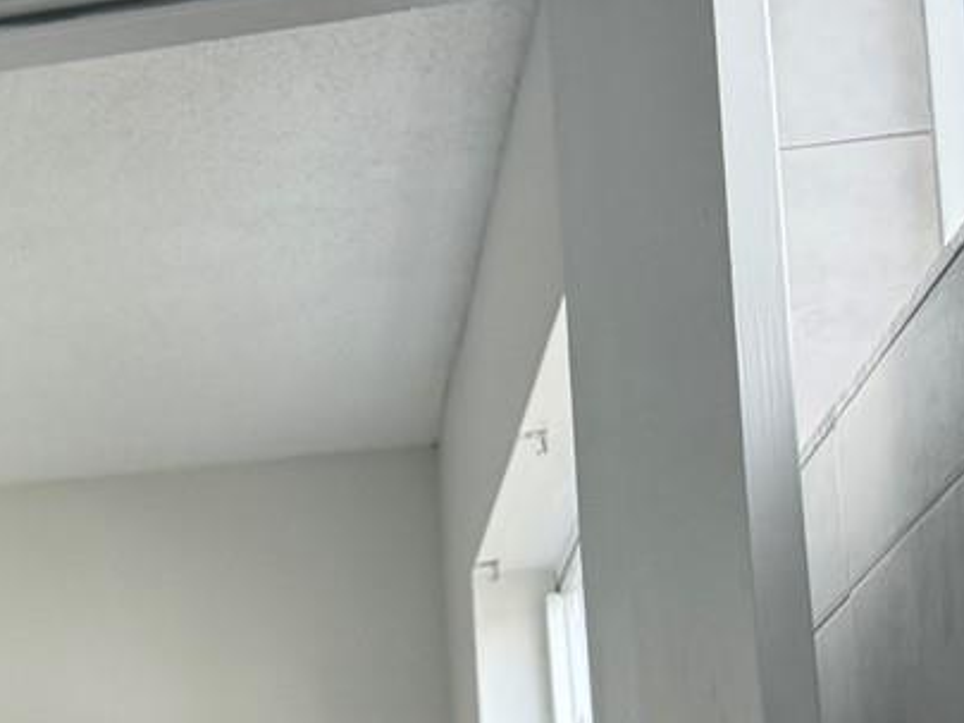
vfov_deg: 15.1
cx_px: -888
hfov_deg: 16.4
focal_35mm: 95
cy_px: 838
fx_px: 2646
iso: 125
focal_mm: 6.76
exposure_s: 1/60
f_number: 1.78
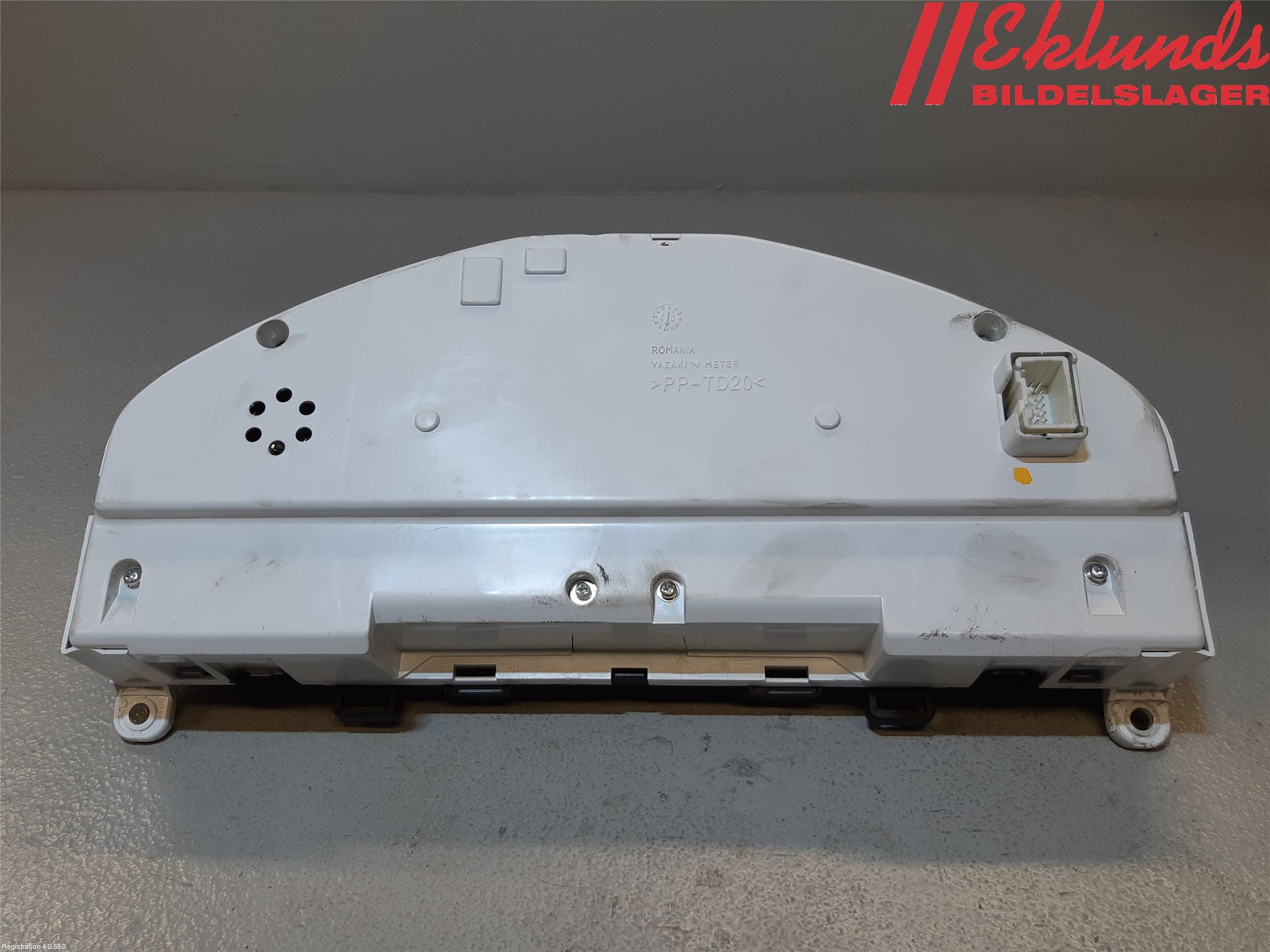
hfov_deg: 67.3
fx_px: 954
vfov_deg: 53.1
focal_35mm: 26
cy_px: 476
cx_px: 635
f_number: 1.7
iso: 40
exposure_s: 1/127
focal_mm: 3.93
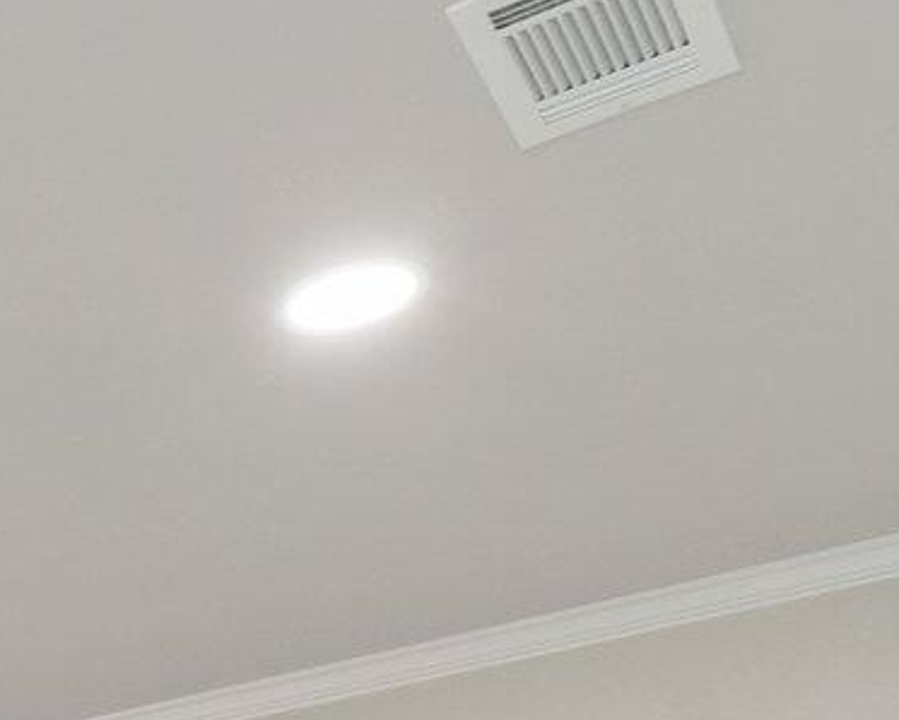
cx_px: -728
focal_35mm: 72
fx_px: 1917
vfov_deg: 16.1
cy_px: 1471
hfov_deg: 19.5
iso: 500
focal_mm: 14
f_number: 8
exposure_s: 1/25
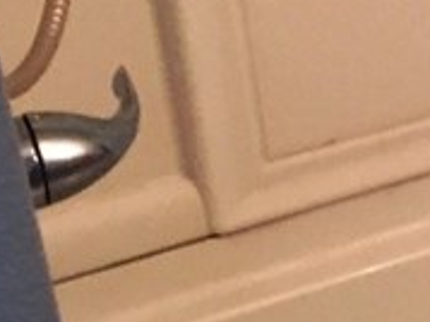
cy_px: -55
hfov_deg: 10.3
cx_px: 1043
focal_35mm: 166
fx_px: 2061
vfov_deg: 8.8
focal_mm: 4.15
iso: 80
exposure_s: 1/30
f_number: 2.2
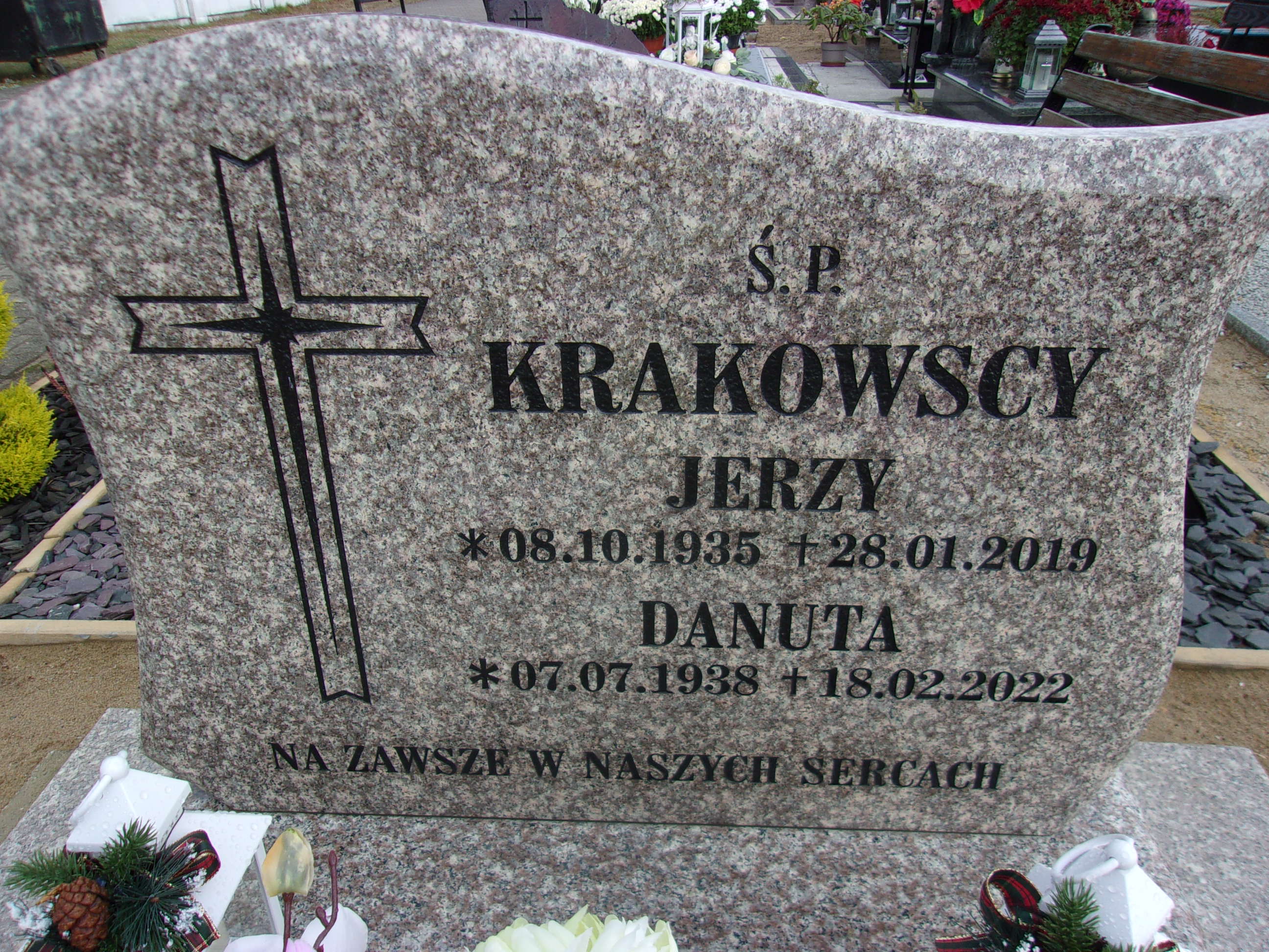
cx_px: 634
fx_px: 990
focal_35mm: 27
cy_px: 476
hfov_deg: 65.3
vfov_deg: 51.4
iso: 80
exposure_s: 1/320
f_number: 3
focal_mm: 4.9
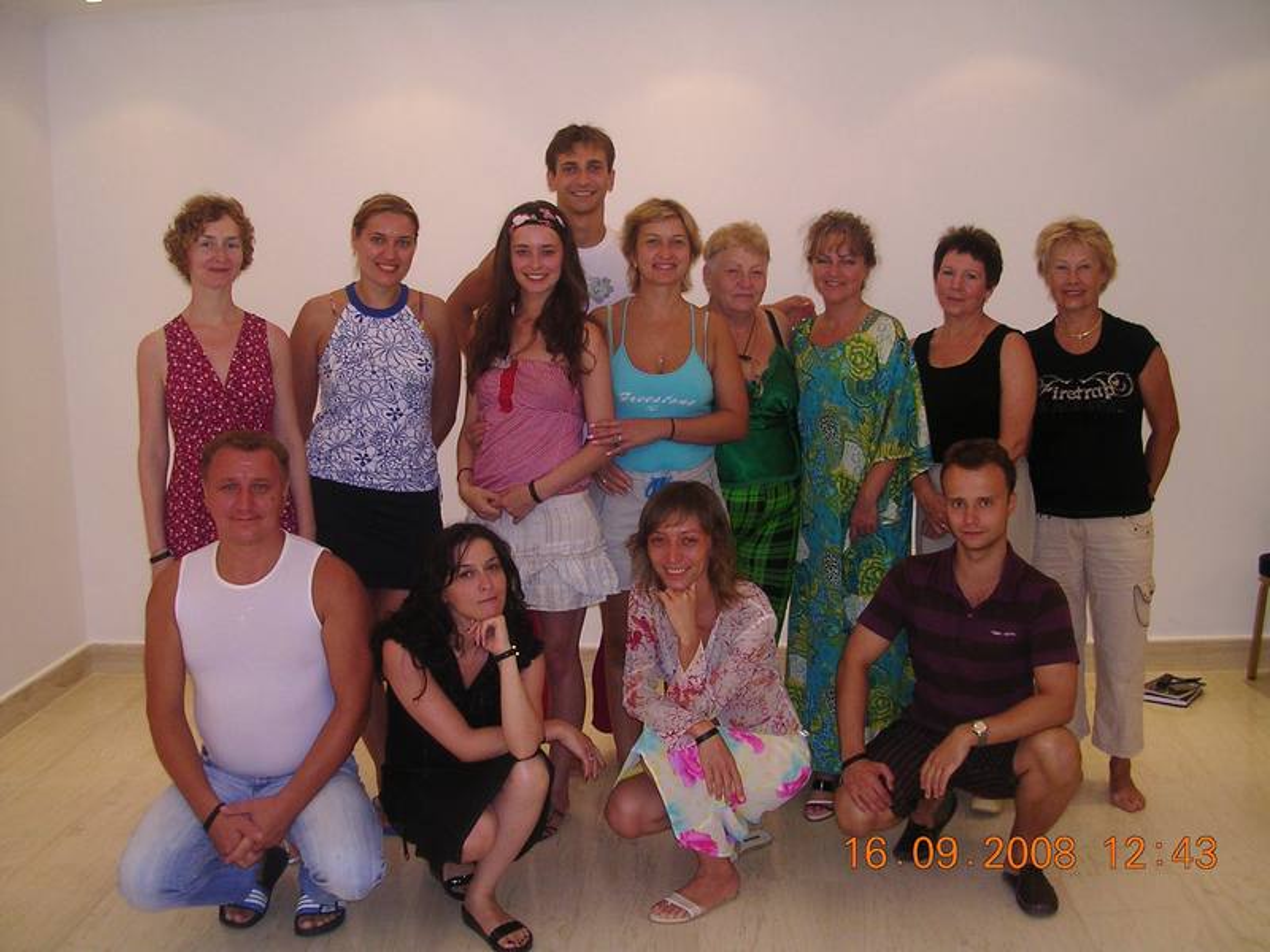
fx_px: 1394
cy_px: 476
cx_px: 635
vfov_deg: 37.7
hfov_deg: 49.0
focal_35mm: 38
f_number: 2.8
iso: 133
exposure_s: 1/60.1
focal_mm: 5.8
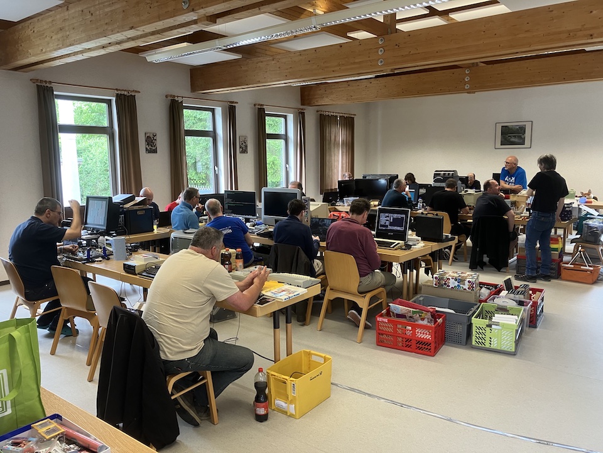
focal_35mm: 28
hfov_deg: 63.4
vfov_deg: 49.7
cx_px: 302
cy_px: 226
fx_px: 488
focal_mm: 3.99
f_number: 1.8
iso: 80
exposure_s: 1/50
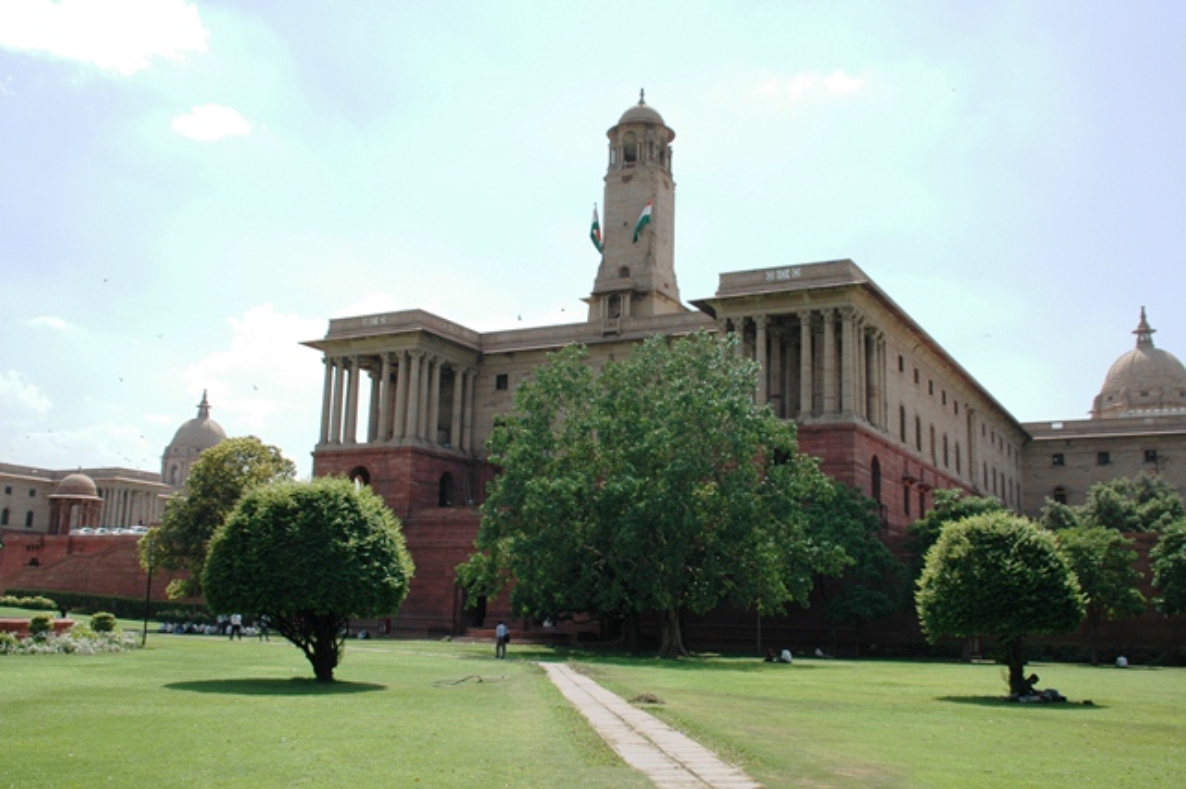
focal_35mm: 38
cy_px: 394
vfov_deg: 35.5
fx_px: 1235
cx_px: 593
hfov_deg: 51.3
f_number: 10
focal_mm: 25
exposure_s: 1/400
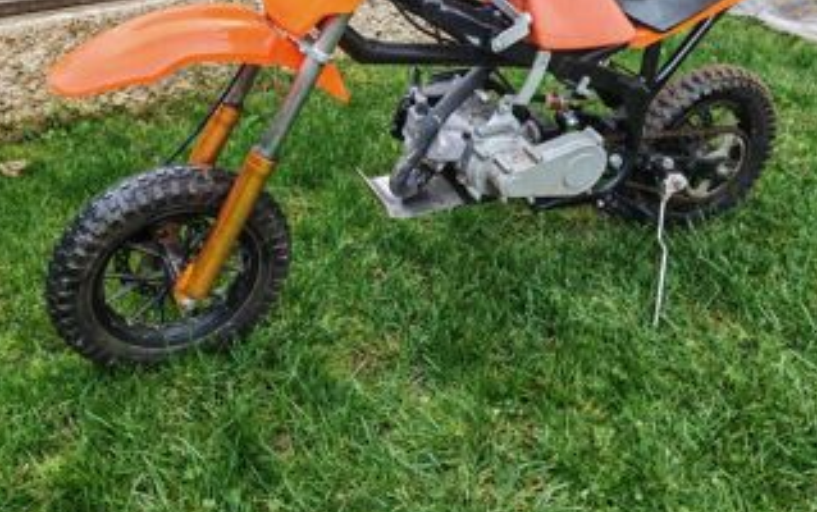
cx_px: 433
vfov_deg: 29.3
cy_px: 105
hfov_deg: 46.2
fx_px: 958
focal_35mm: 43
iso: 320
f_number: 1.9
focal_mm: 6.67
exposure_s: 1/100
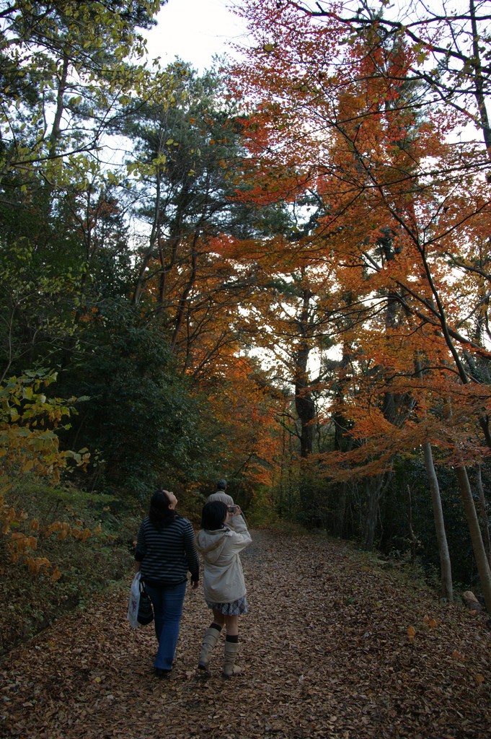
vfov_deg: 67.4
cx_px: 246
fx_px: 553
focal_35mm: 27
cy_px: 370
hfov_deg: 47.9
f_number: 4.5
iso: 100
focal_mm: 18
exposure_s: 1/40
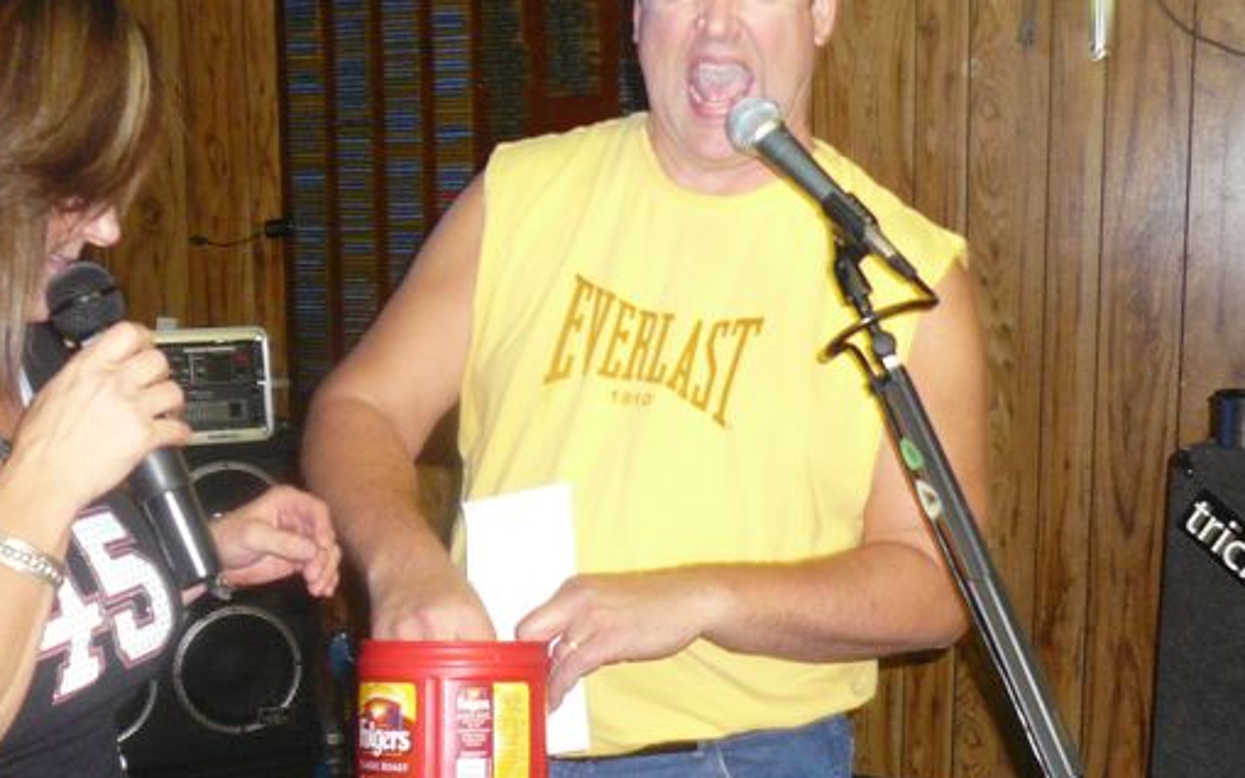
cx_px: 634
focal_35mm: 51
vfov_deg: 25.1
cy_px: 544
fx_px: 1730
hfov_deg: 39.6
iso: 250
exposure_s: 1/30
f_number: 2.8
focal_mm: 5.2
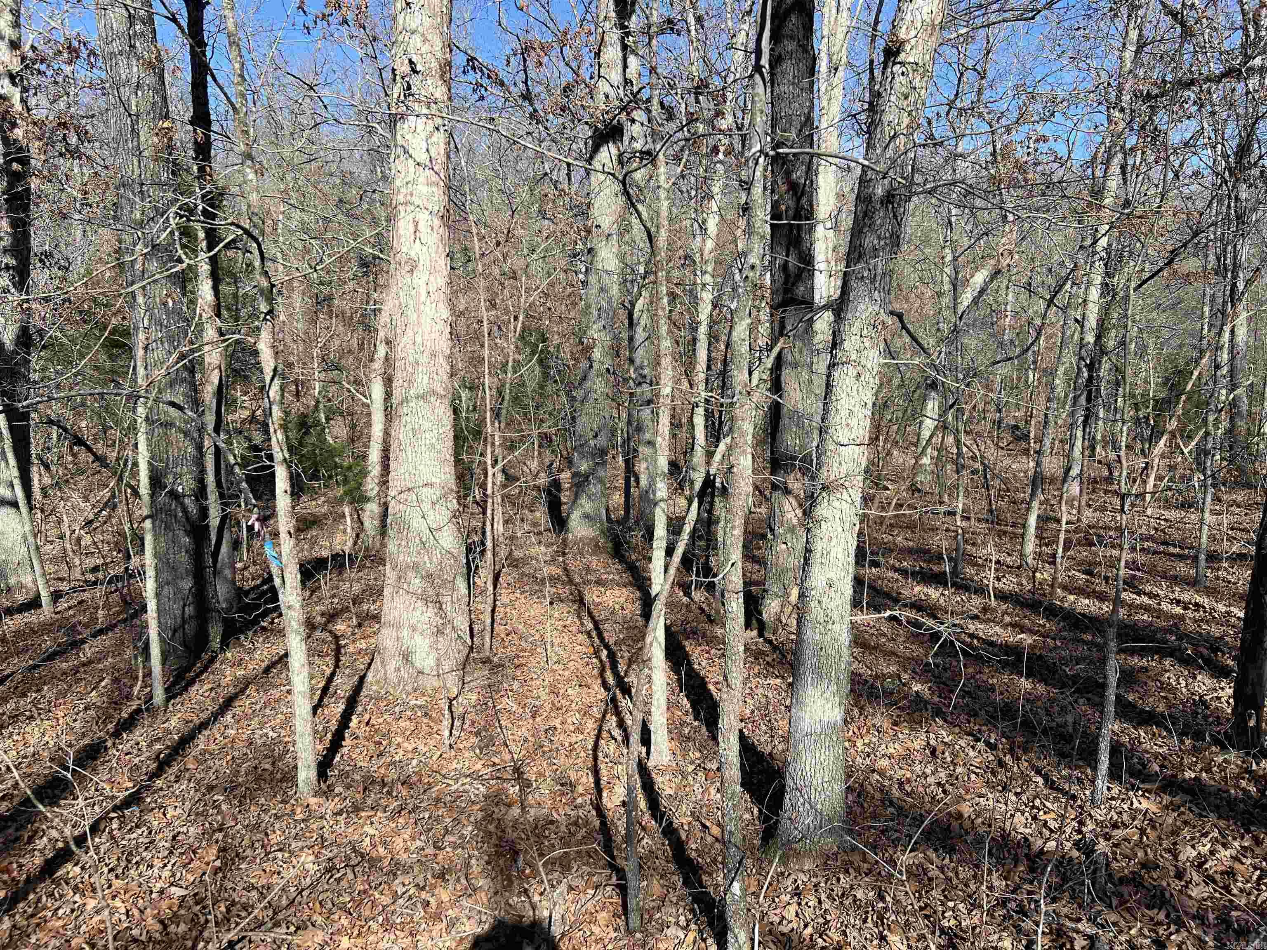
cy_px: 475
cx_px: 634
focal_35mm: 26
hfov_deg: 67.3
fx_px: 952
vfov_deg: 53.1
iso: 50
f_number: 1.5
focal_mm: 5.7
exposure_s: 1/2208
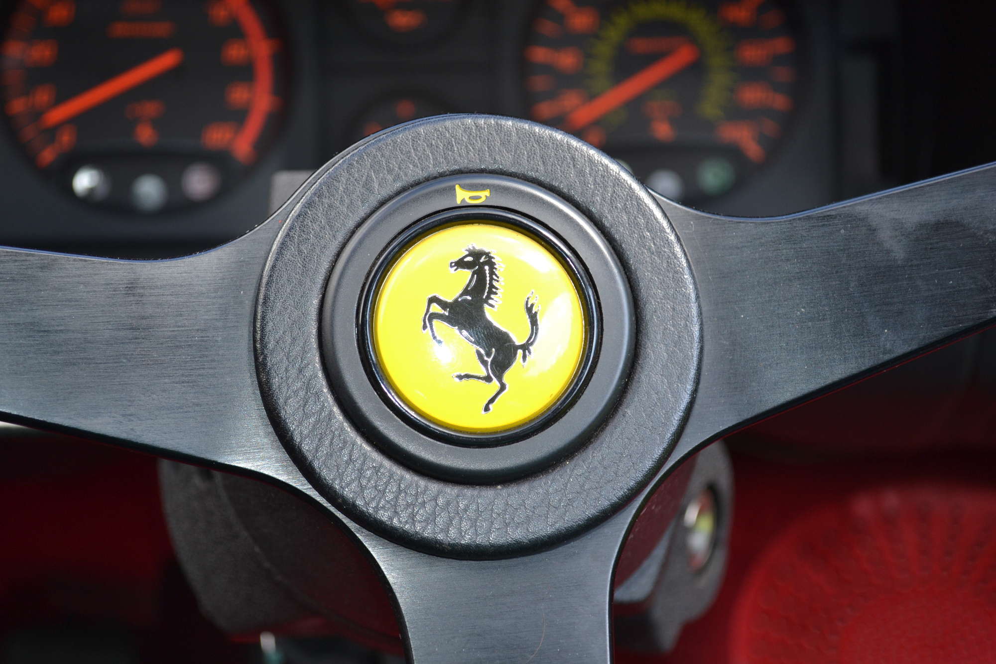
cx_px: 498
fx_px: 1660
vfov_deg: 22.6
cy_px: 332
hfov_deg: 33.4
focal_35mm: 60
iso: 250
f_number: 5.3
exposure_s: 1/125
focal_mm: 40
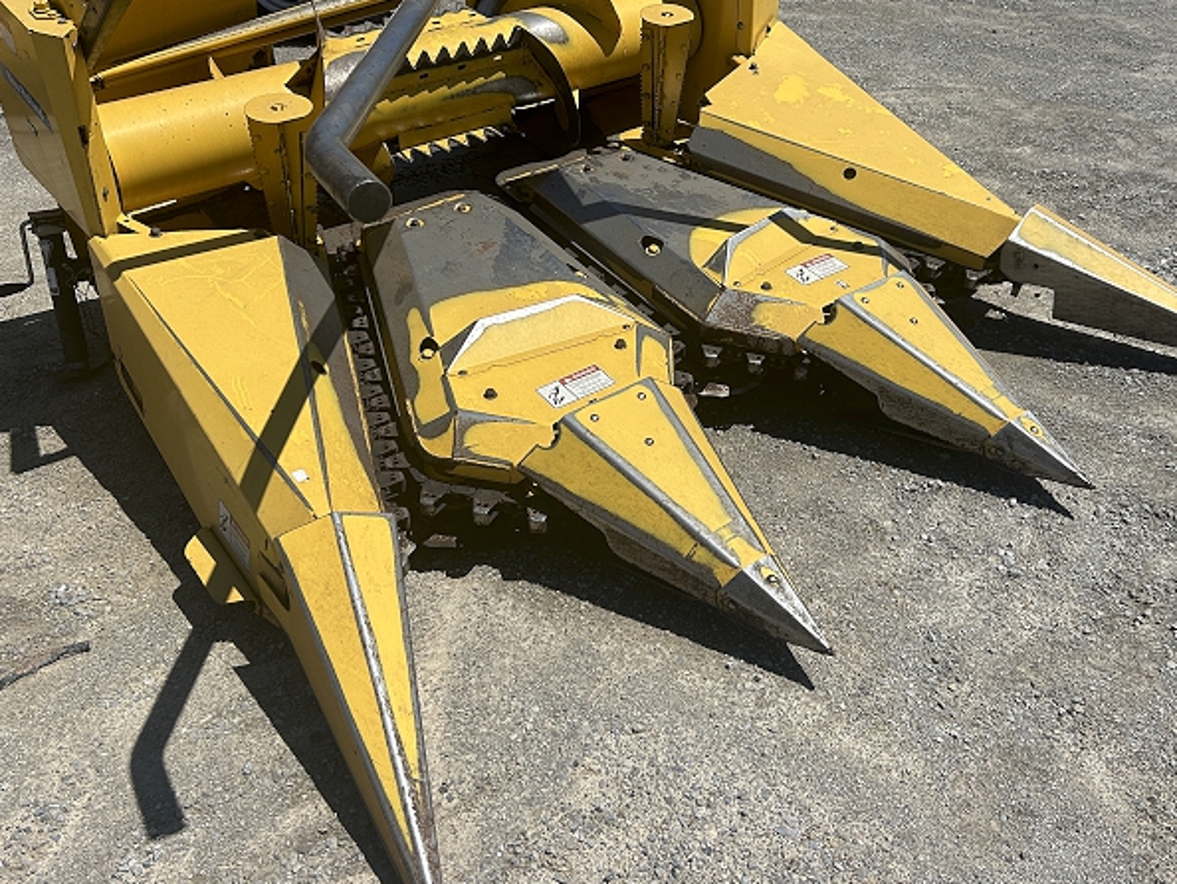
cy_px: 329
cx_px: 664
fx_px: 1191
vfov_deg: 40.4
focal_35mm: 35
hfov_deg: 52.5
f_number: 1.5
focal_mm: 5.7
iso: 50
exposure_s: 1/8000
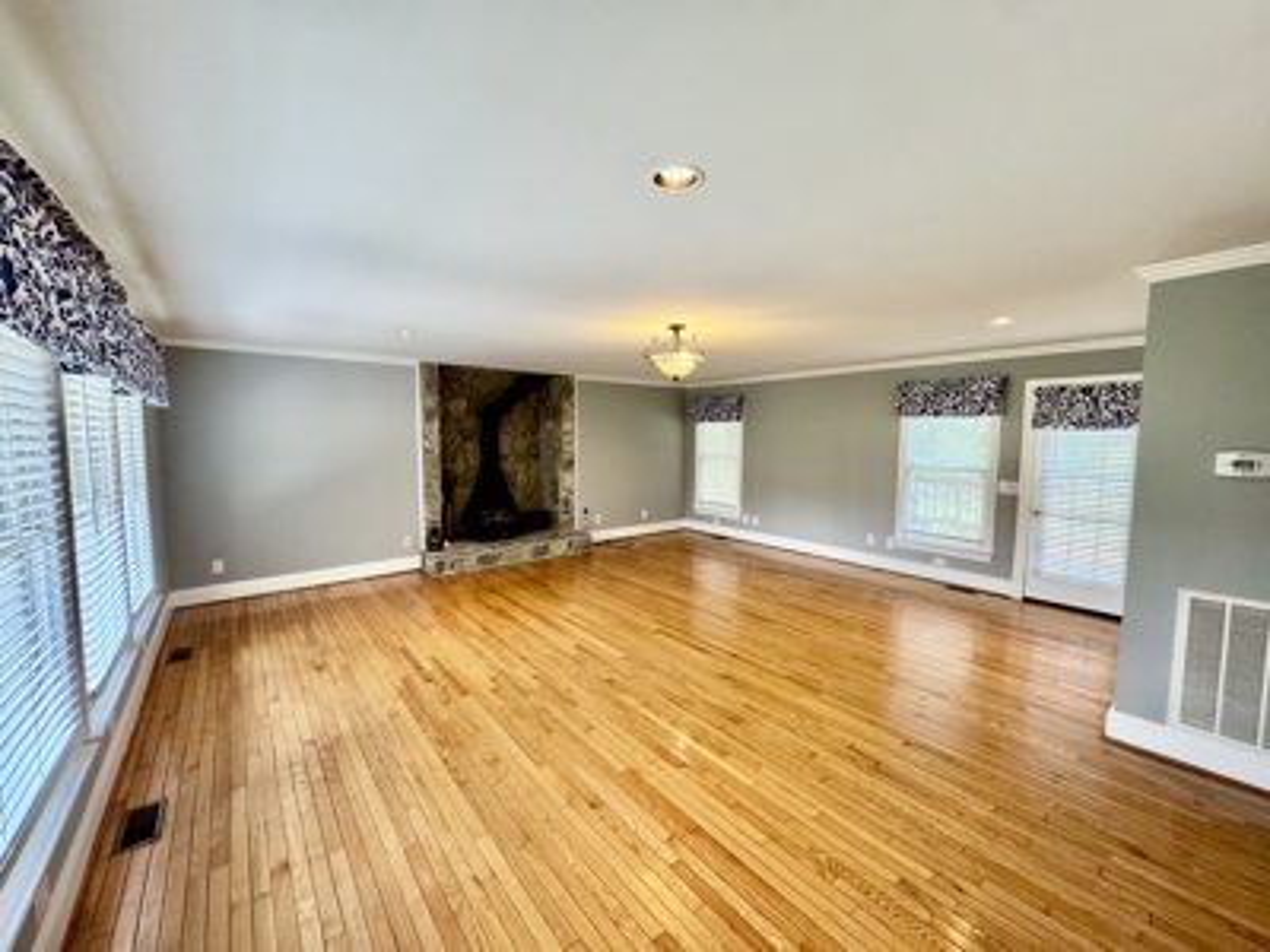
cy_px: 476
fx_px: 514
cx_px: 635
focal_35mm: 14
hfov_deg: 102.1
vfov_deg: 85.7
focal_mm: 2.22
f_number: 2.2
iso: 250
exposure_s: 1/120
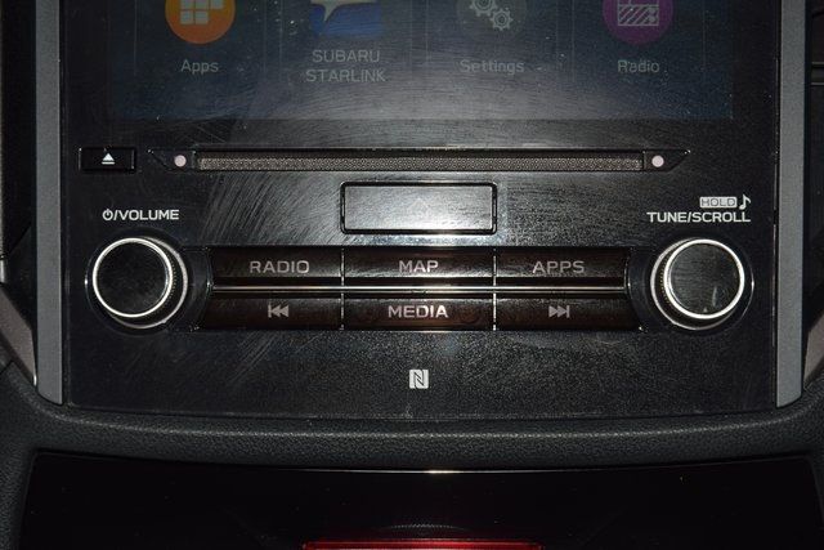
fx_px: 2404
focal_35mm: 105
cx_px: 412
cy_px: 275
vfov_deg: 13.0
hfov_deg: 19.5
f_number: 8
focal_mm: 70
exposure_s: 1/125
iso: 100
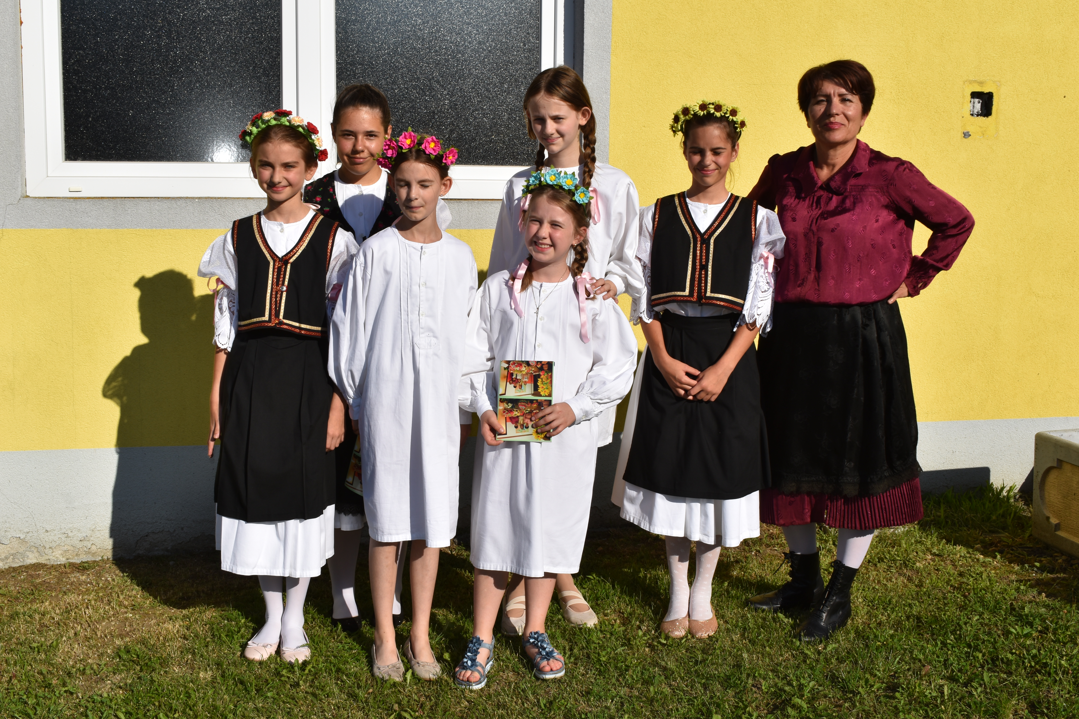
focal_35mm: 44
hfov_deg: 45.0
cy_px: 360
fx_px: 1304
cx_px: 540
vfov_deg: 30.8
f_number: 16
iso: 100
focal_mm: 29
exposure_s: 1/200
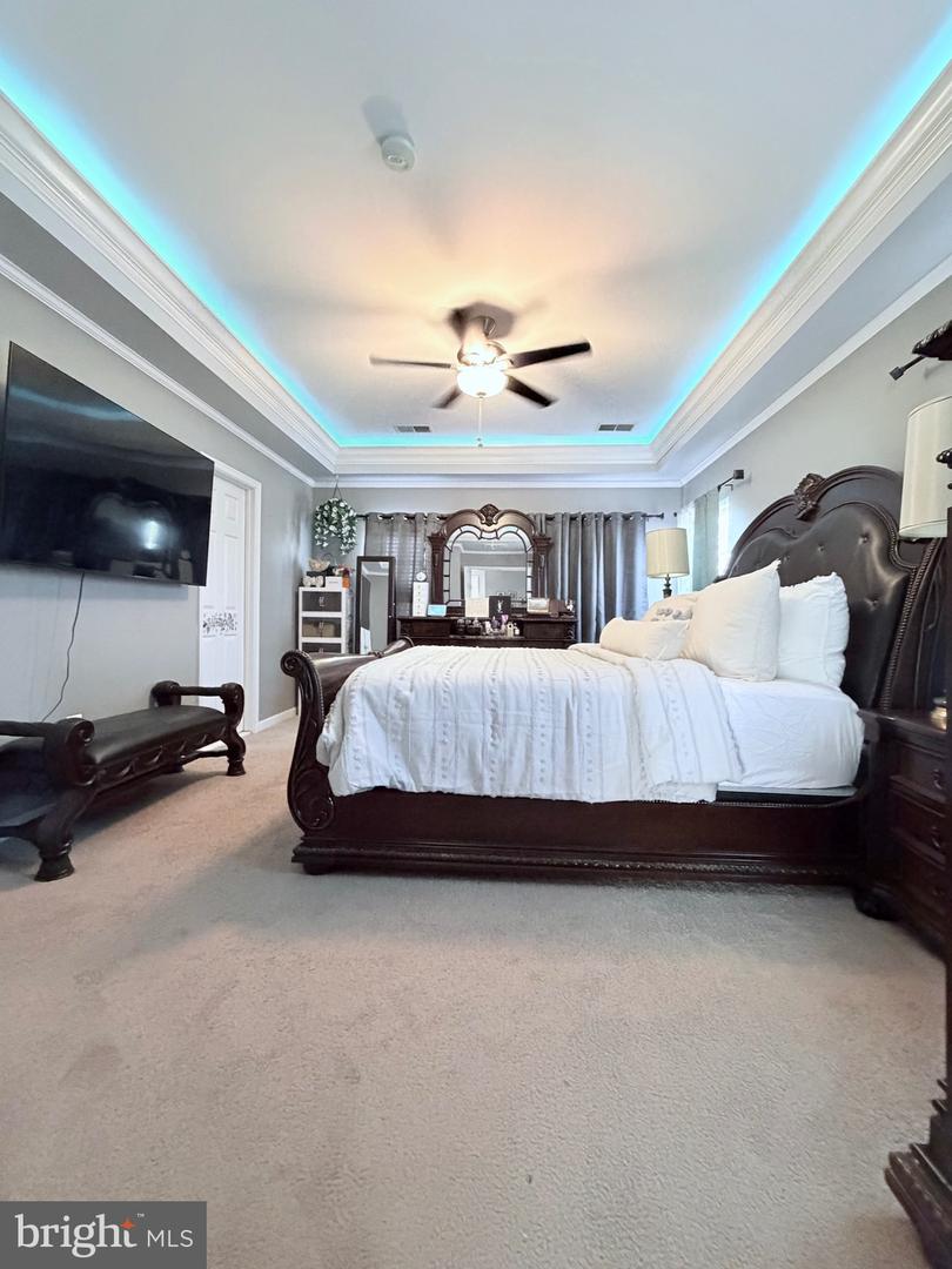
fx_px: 513
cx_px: 476
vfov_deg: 102.1
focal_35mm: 14
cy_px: 634
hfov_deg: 85.7
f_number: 2.2
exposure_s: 1/60
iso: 1000
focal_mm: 2.22
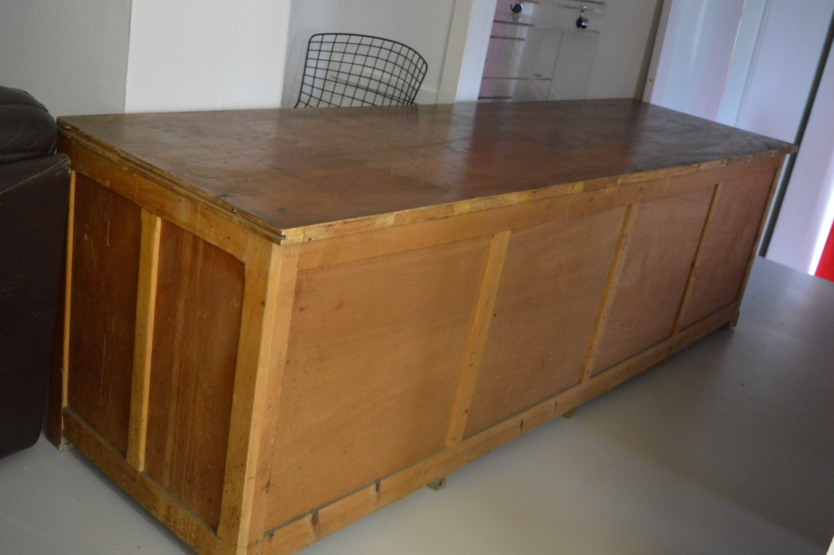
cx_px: 417
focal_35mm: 39
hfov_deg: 49.6
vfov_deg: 34.1
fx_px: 903
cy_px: 278
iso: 2800
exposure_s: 1/60
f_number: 4
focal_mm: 26
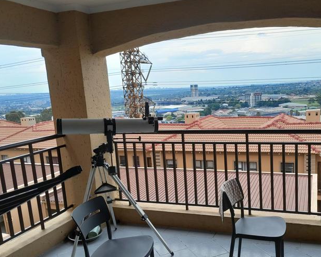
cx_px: 207
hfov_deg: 53.4
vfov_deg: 44.4
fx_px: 314
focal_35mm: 33
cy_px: 146
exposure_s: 1/250
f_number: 1.8
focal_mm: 3.98
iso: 40
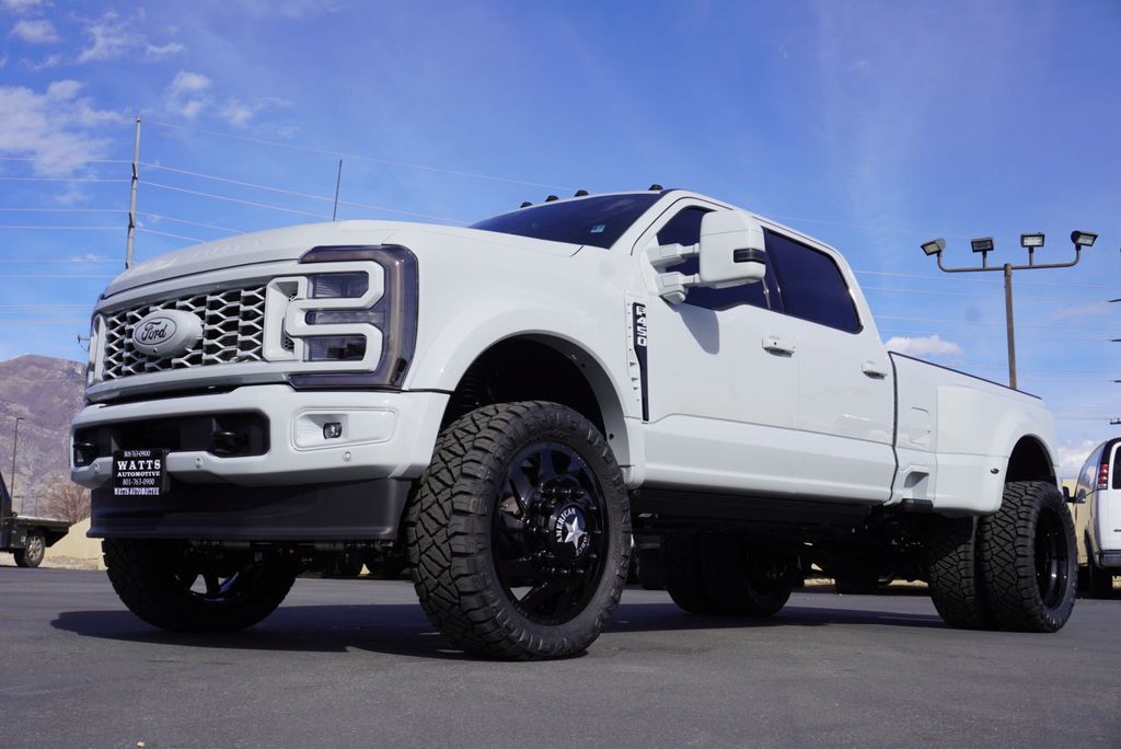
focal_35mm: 39
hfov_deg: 49.5
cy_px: 374
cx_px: 560
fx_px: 1215
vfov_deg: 34.3
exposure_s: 1/200
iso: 100
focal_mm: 26
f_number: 11
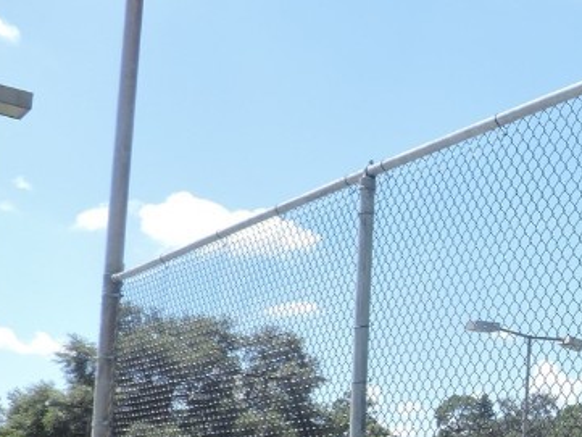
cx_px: 806
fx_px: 1144
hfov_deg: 24.1
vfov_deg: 20.9
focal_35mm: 68
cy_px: 435
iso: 100
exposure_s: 1/800
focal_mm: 4.3
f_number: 3
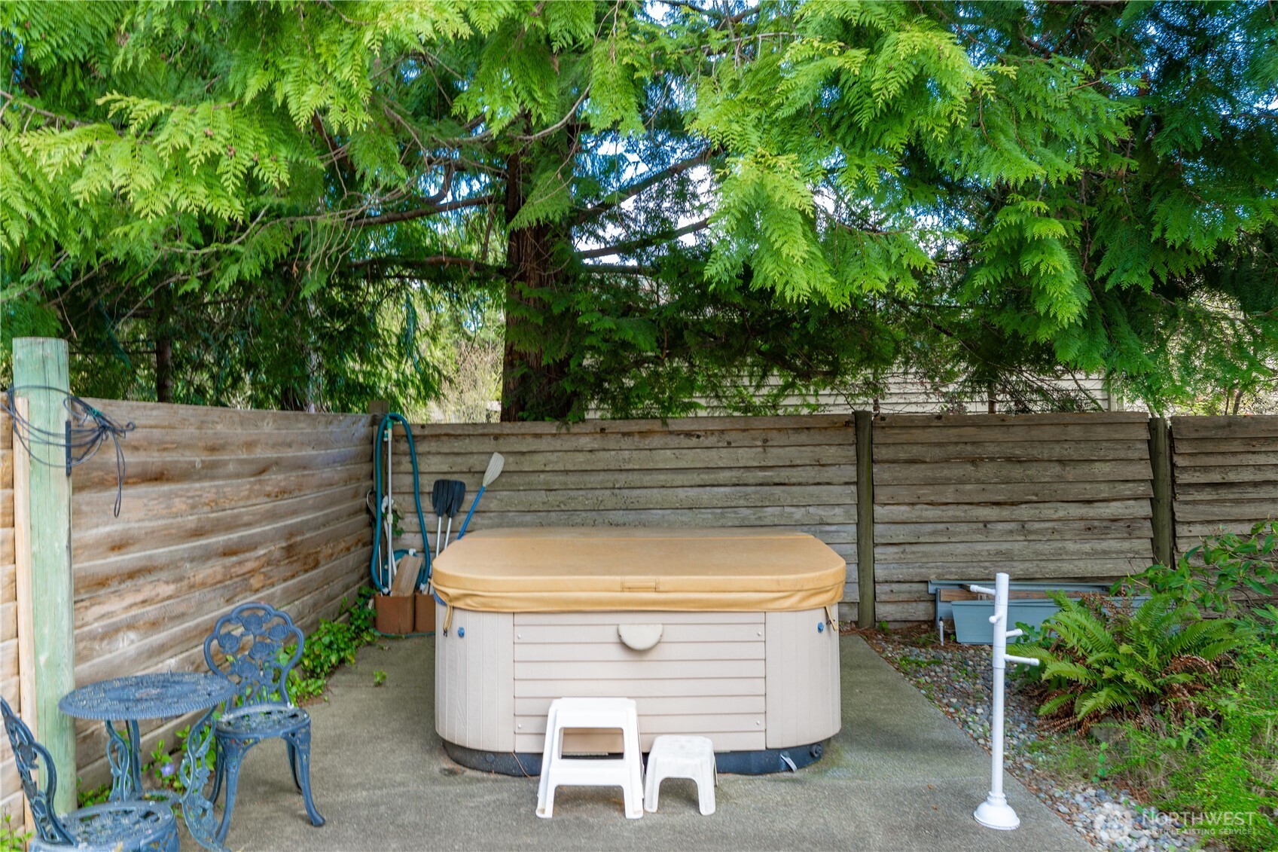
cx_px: 639
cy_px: 426
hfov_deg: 84.0
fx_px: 710
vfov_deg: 61.9
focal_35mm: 20
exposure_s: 1/30
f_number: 6.7
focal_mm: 20
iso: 200
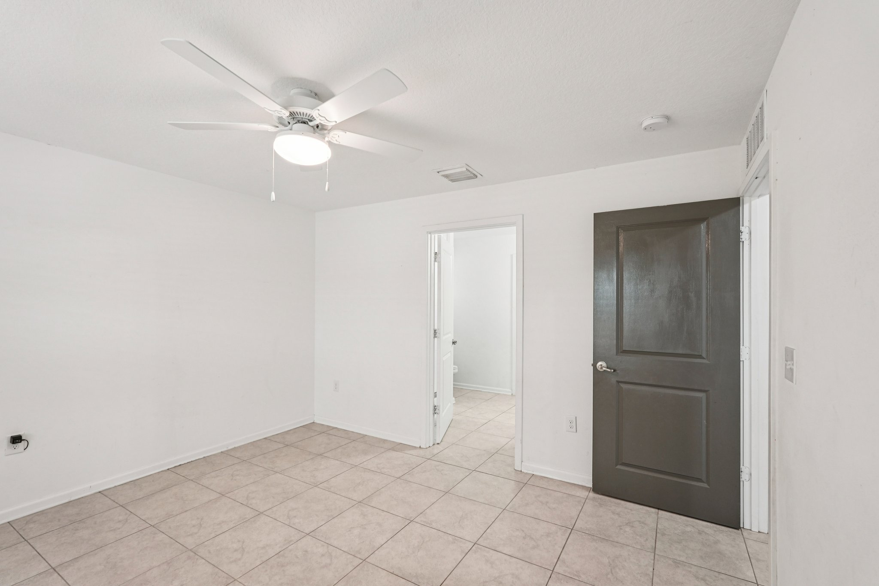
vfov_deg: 73.7
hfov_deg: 96.7
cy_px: 293
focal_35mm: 16
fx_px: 391
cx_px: 440
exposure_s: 1/15
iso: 400
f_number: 8
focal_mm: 16
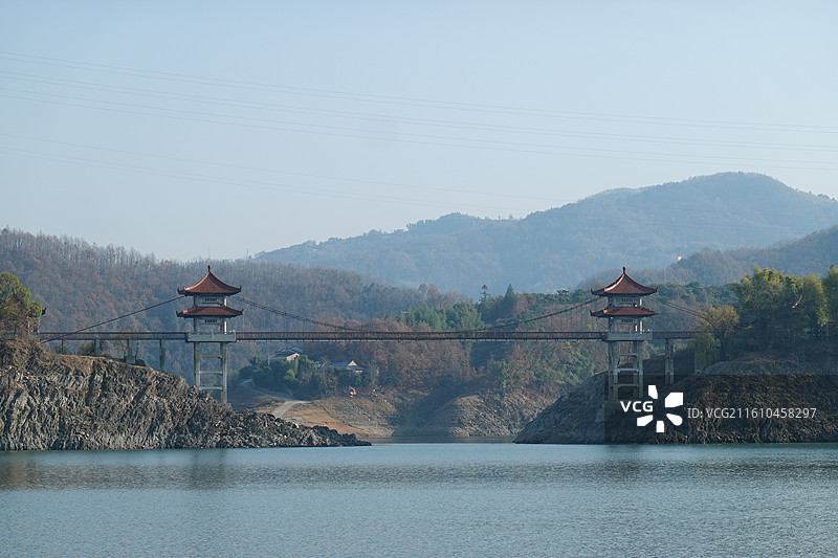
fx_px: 2583
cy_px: 279
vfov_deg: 12.3
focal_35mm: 111
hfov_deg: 18.4
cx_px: 419
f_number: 5.6
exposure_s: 1/500
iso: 125
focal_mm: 40.37
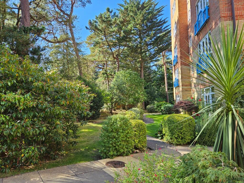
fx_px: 162
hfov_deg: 73.9
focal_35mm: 23
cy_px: 92
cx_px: 122
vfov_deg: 58.9
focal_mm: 5.4
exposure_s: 1/251
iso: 25
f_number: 1.8
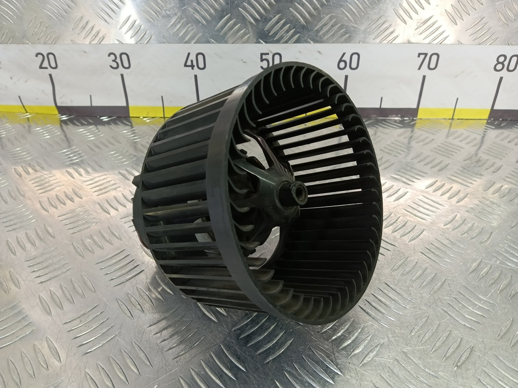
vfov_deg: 58.9
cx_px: 259
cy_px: 194
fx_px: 344
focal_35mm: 23
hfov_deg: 73.9
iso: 121
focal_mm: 4.11
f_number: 1.6
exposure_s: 1/50
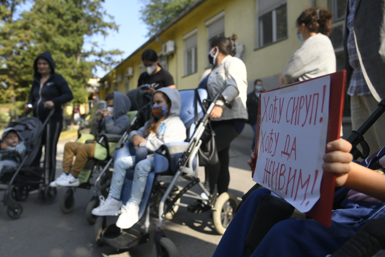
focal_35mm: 28
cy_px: 137
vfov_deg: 46.4
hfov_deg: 65.1
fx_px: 299
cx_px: 164
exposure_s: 1/1250
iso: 400
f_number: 4
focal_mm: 24
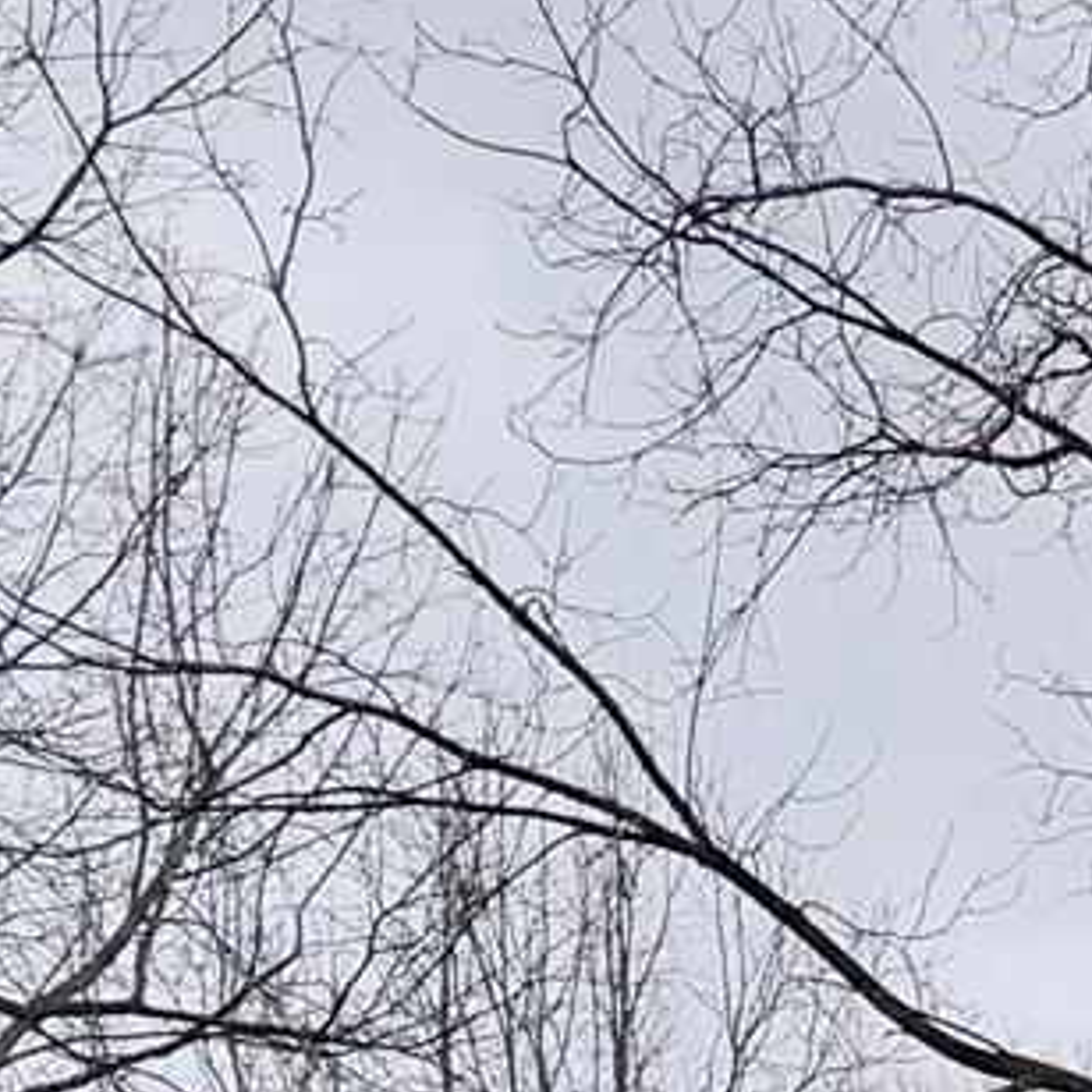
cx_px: 2315
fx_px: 5461
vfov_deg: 10.6
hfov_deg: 10.3
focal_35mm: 153
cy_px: 2117
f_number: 1.8
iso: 20
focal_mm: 4
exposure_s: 1/434
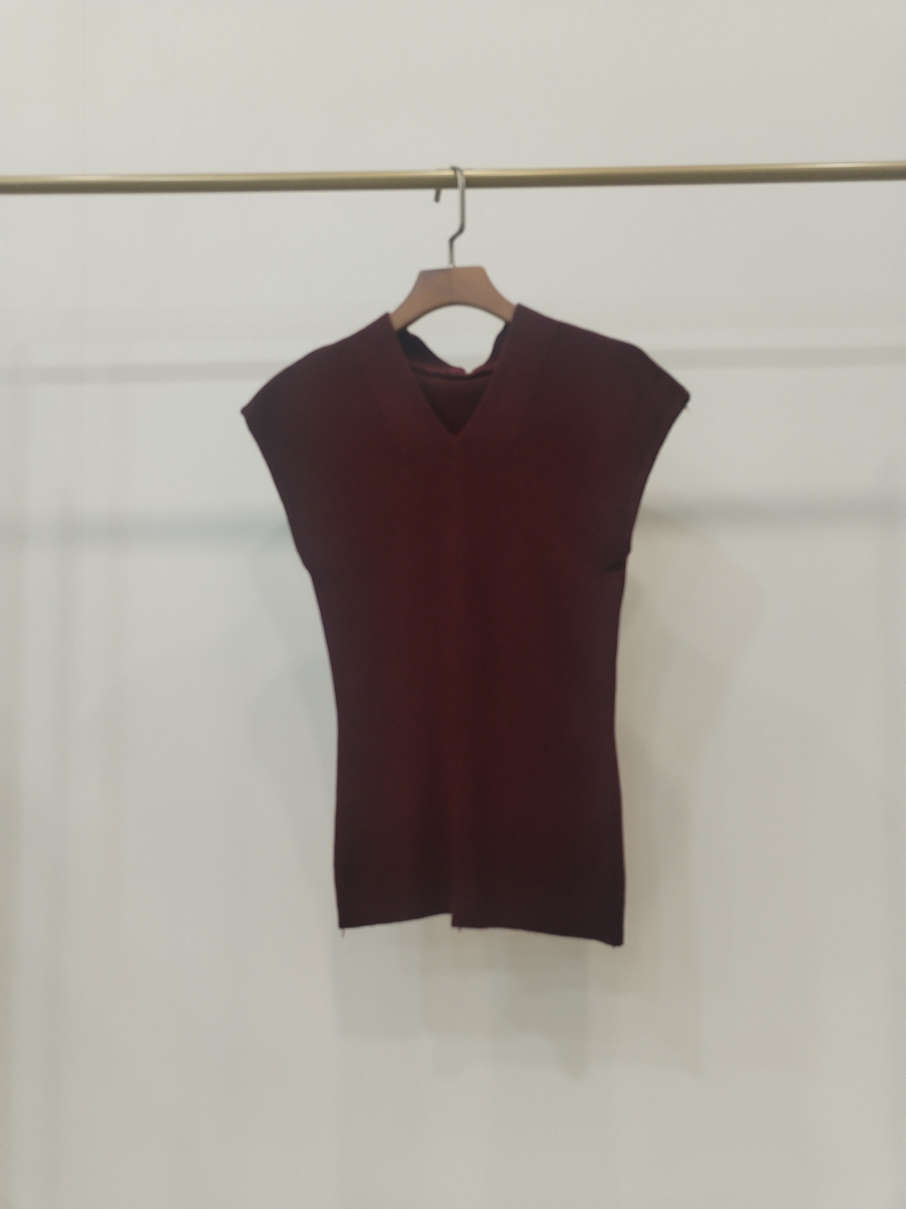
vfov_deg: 61.7
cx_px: 453
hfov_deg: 48.2
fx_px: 1012
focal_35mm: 29
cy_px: 604
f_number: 1.8
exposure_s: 1/60
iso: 361
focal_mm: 4.75
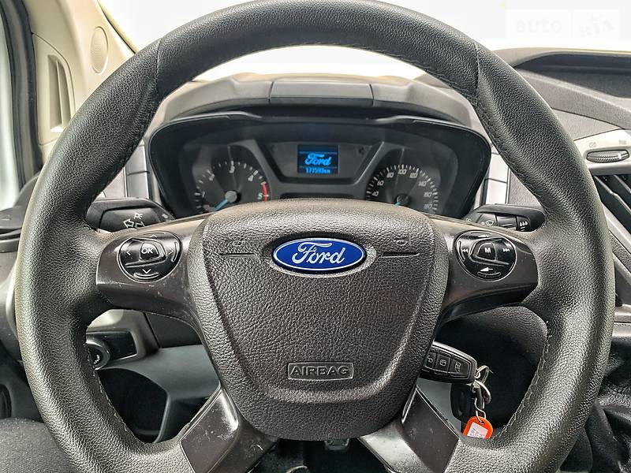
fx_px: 474
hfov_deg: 67.3
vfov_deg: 53.1
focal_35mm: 26
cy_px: 236
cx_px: 316
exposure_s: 1/93
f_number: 1.8
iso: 100
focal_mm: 4.2
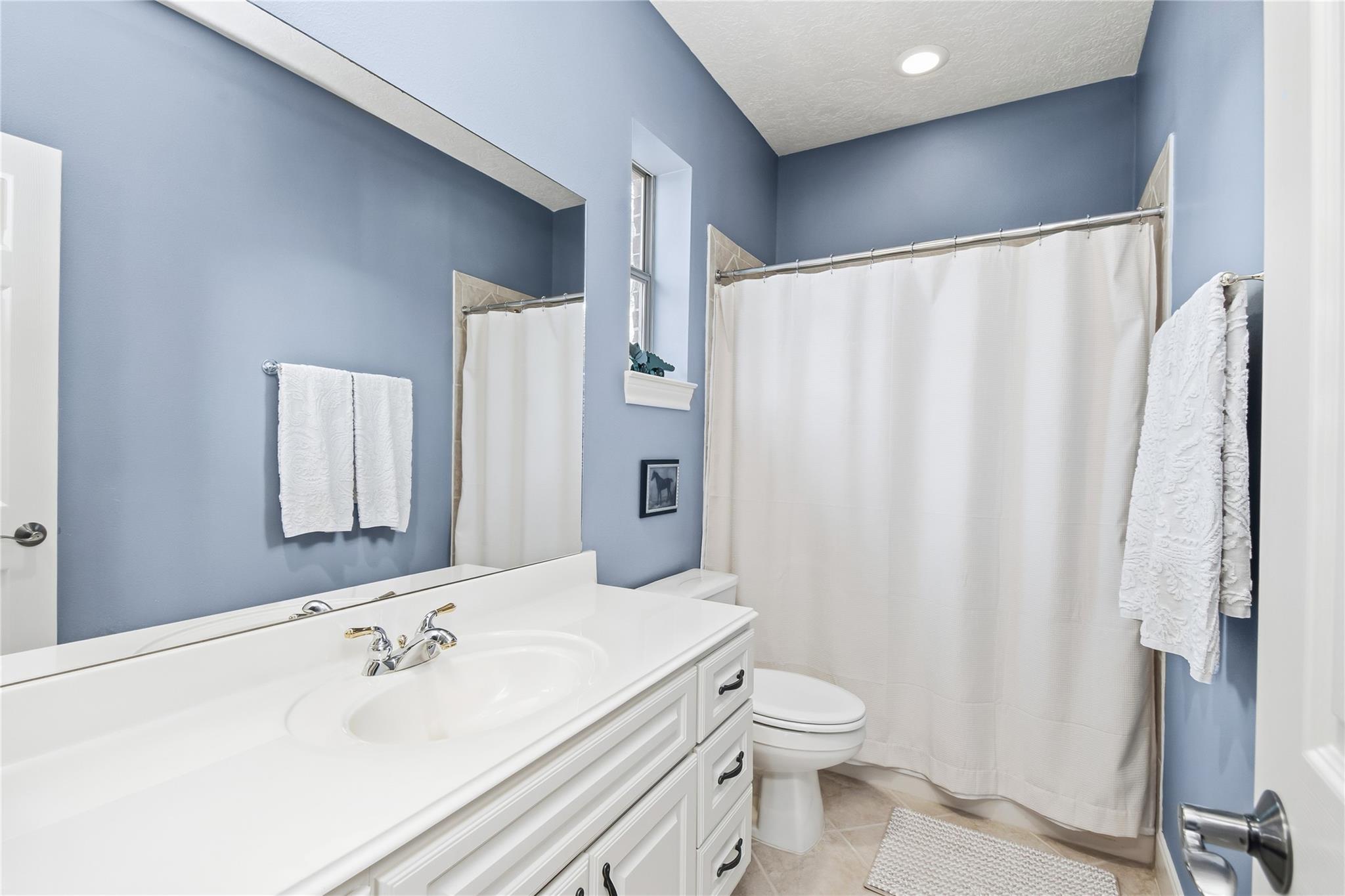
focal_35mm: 15
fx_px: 560
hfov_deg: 100.4
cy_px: 448
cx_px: 672
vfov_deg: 77.3
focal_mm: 10
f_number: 8
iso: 320
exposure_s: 1/8
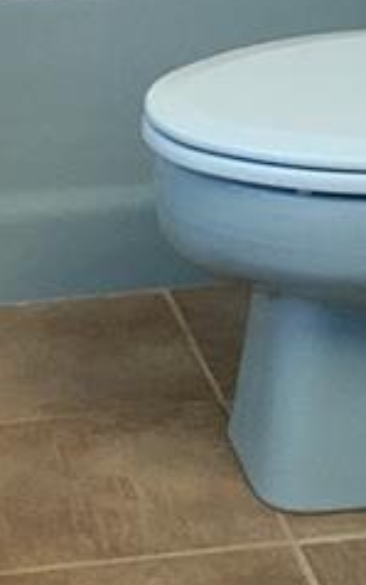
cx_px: 292
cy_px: -143
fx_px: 2965
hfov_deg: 7.1
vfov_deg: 11.0
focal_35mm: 186
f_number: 1.8
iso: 40
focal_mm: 3
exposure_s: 1/60
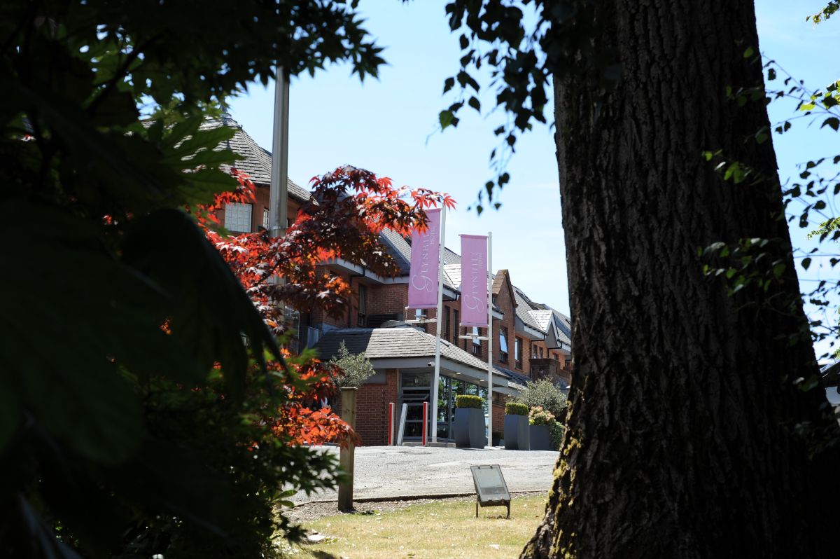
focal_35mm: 50
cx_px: 420
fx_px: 1166
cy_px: 280
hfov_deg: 39.6
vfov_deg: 26.9
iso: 200
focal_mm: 50
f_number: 8
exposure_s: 1/250
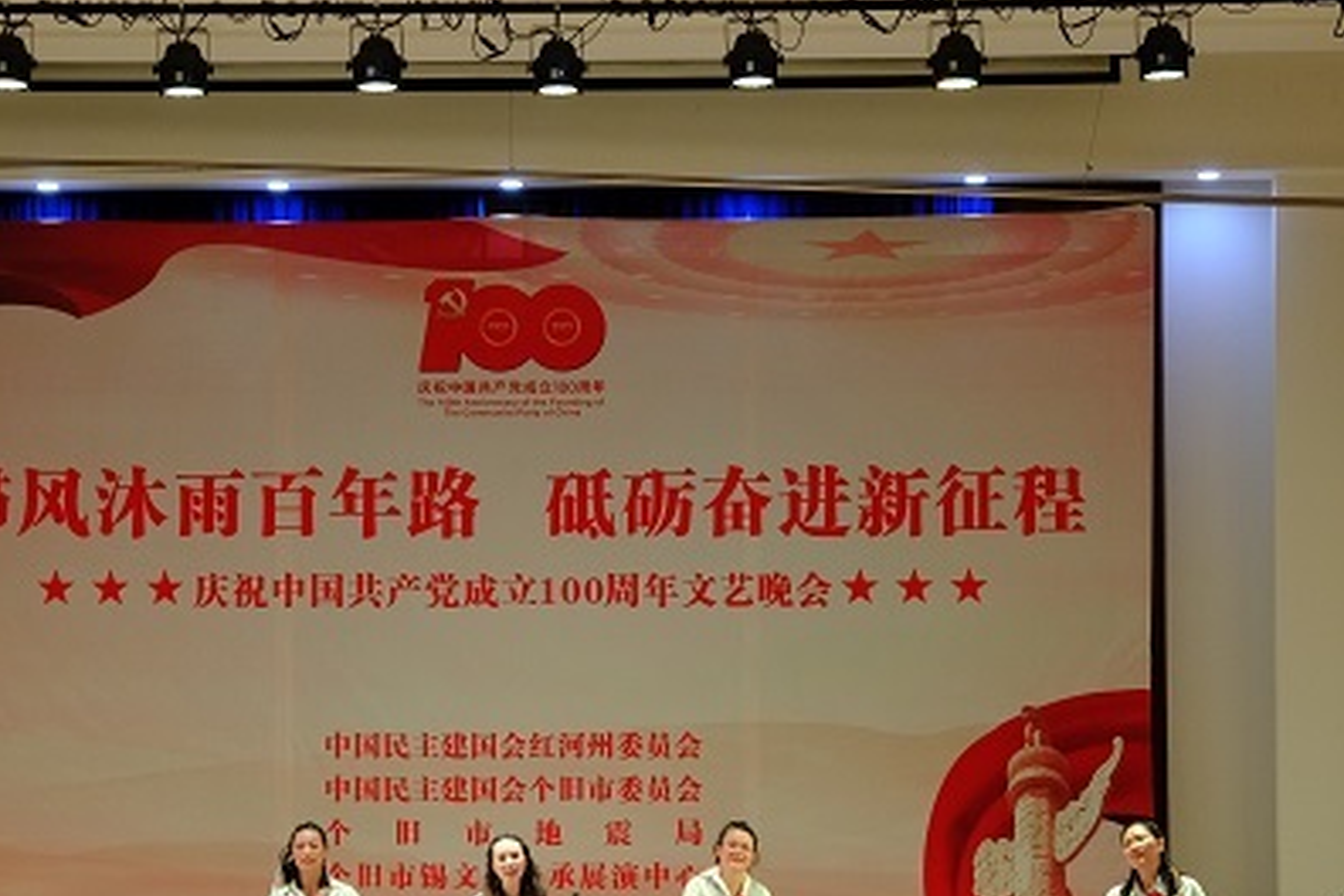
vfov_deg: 14.1
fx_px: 3621
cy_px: 669
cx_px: 519
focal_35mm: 97
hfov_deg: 21.0
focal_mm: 42.5
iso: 2500
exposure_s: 1/105
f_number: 7.1
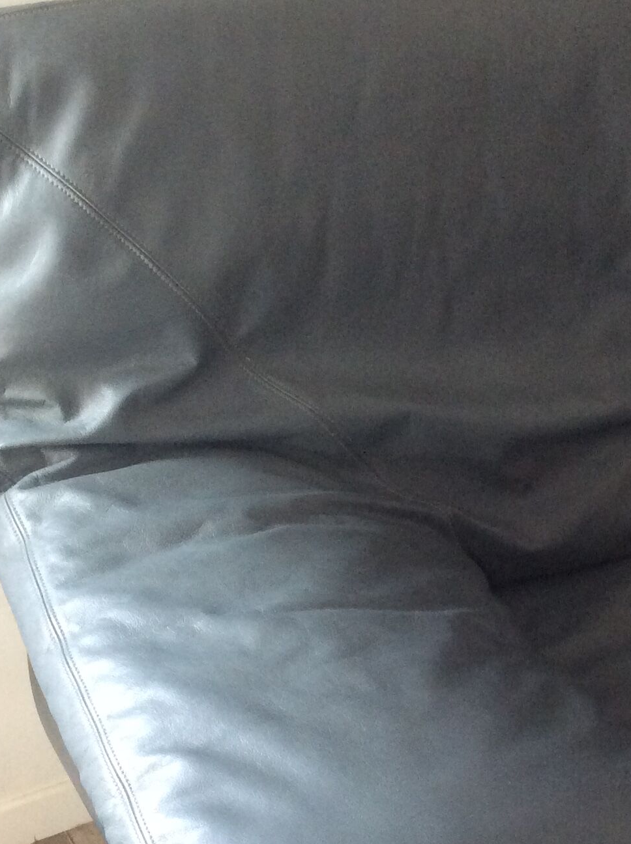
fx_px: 1560
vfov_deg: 29.9
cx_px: 489
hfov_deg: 22.6
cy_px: 604
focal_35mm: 64
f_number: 2.4
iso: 125
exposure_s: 1/25
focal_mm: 3.3
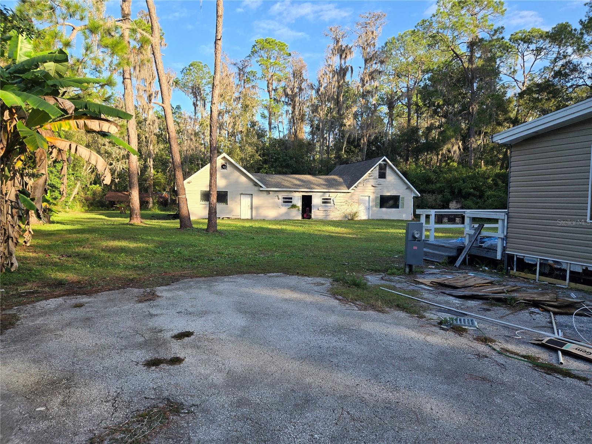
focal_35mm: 23
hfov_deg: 73.9
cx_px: 296
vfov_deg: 58.9
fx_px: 393
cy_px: 222
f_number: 1.8
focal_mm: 5.4
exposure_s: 1/522
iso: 25
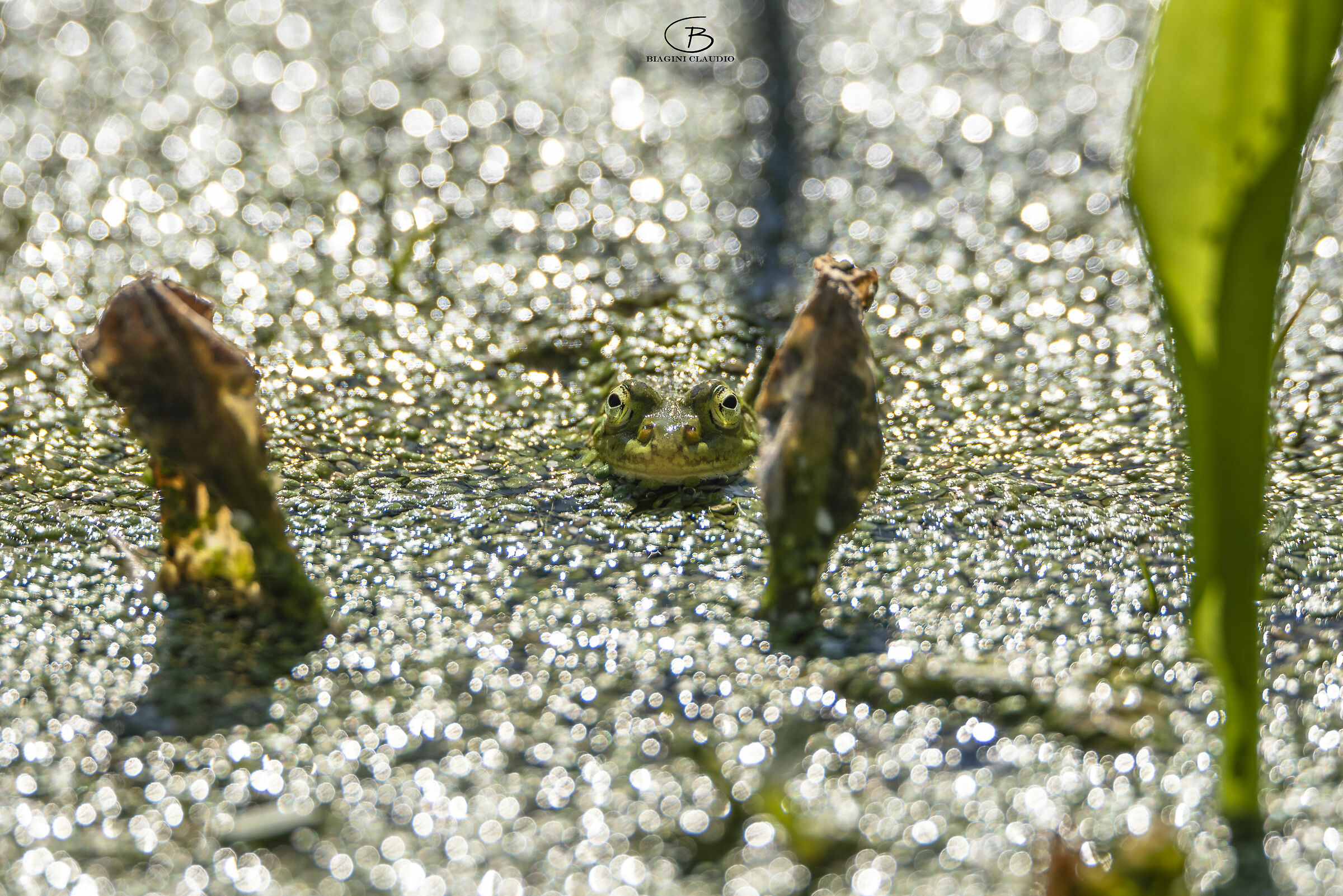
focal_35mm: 600
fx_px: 22390
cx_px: 672
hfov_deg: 3.4
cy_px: 448
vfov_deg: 2.3
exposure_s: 1/640
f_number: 7.1
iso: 100
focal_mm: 600
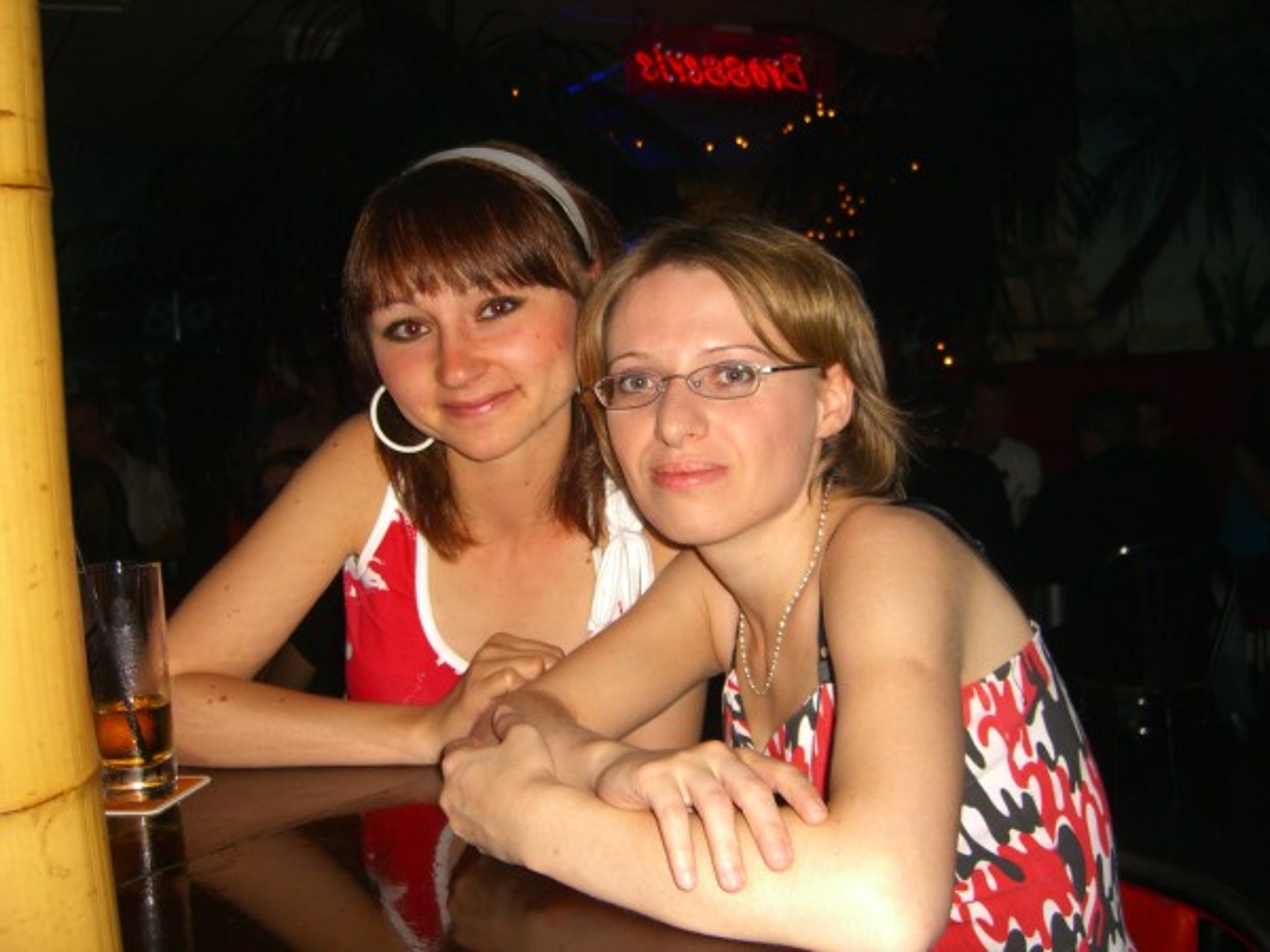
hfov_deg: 49.0
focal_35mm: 38
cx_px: 635
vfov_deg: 37.7
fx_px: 1394
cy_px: 476
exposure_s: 1/60
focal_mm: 7.9
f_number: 2.8
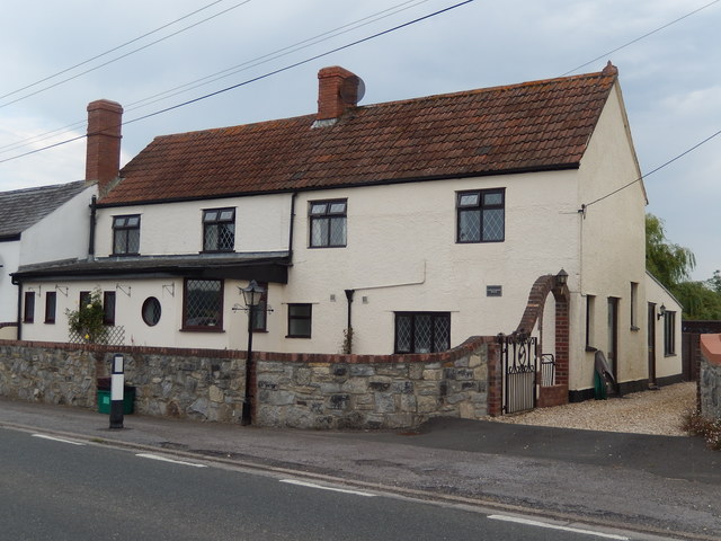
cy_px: 270
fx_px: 854
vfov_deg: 35.1
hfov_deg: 45.8
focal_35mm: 41
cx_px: 360
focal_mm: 7.3
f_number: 4.2
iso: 125
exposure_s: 1/400
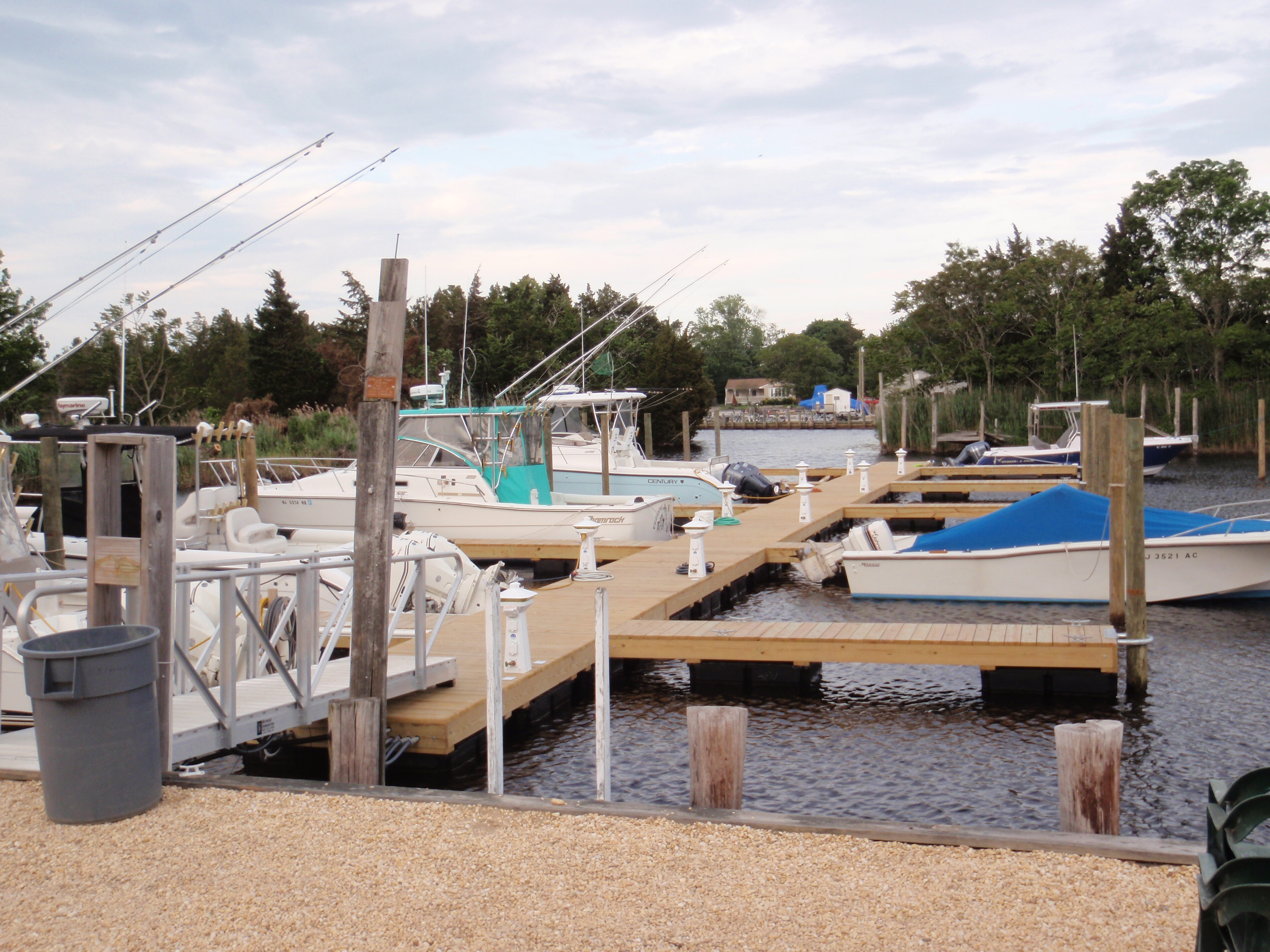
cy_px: 476
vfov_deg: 39.7
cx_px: 635
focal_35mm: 36
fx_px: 1321
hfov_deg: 51.4
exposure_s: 1/80
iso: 64
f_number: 4.1
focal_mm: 6.53
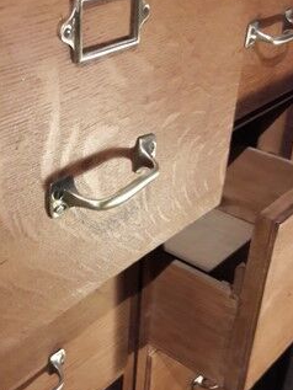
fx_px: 598
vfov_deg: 36.1
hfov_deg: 27.4
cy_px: 225
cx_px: 98
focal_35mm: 53
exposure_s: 1/17
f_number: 1.9
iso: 160
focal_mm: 3.7
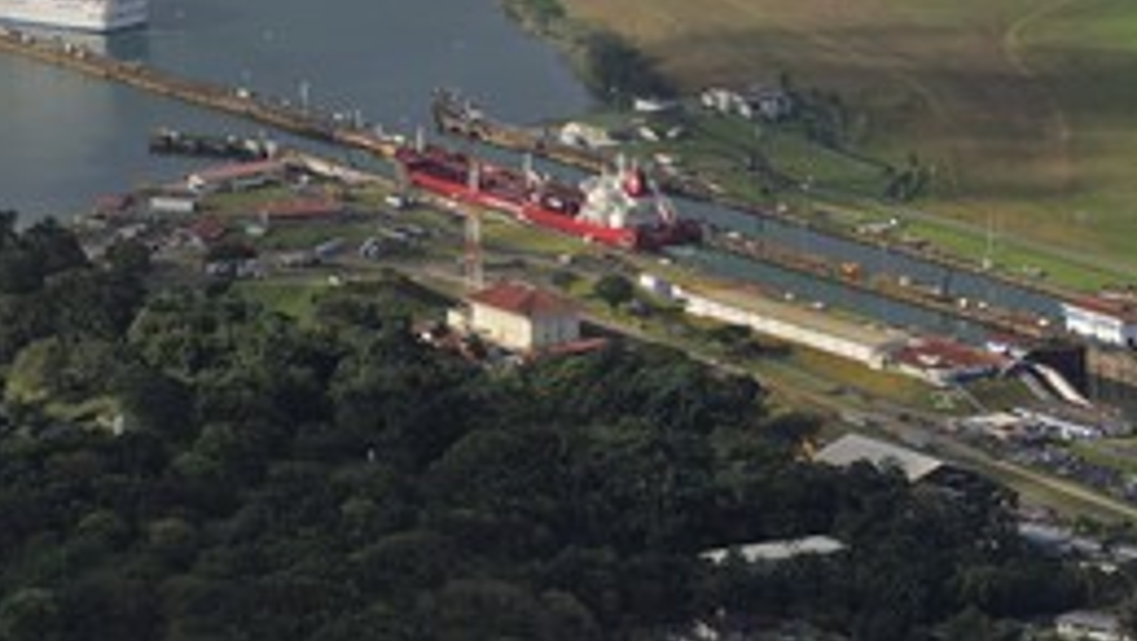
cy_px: 35
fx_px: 7692
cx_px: 404
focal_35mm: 255
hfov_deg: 8.5
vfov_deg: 4.8
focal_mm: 150
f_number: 7.1
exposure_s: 1/1000
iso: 200
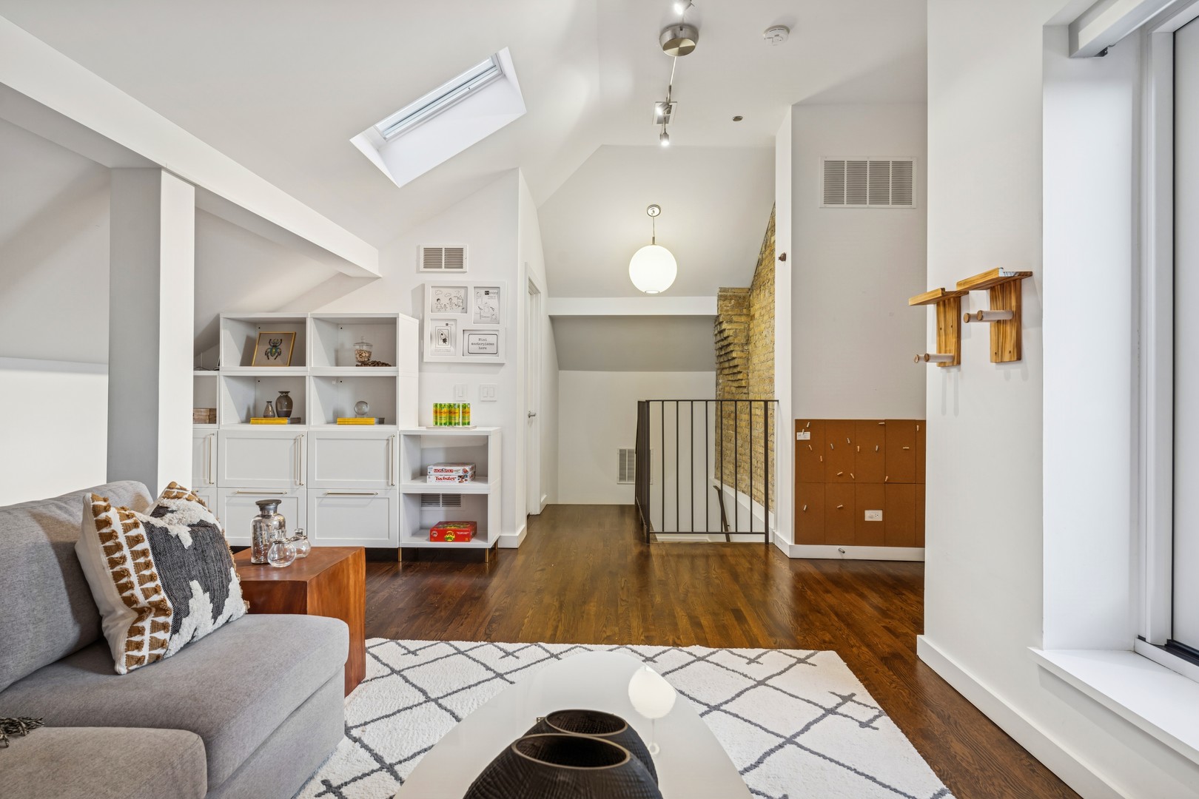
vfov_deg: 67.4
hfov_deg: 90.0
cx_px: 600
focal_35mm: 18
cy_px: 400
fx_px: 599
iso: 320
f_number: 8
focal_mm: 18
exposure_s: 1/8
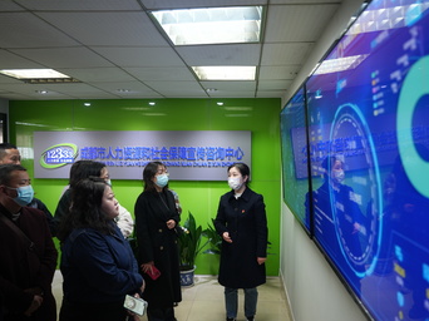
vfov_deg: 51.3
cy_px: 164
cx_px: 230
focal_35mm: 27
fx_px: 334
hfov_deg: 65.3
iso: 400
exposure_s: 1/30
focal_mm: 24
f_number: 2.8
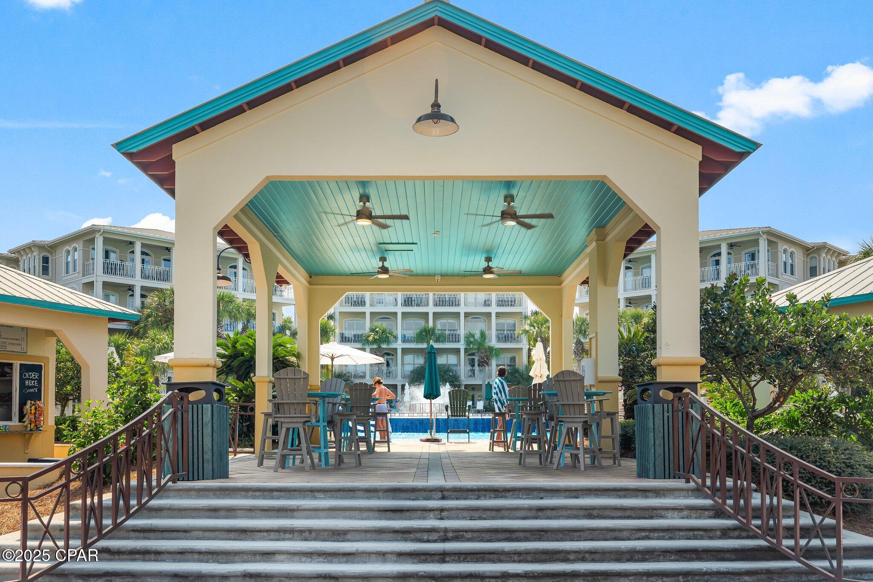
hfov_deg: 58.0
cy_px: 291
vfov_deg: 40.5
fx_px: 788
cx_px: 436
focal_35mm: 32
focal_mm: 32.5
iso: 100
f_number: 3.5
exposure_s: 1/400
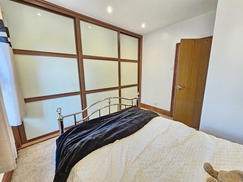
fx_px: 91
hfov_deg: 106.2
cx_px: 122
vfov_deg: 89.9
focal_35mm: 13
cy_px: 91
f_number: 2.2
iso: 400
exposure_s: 1/33
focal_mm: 2.2
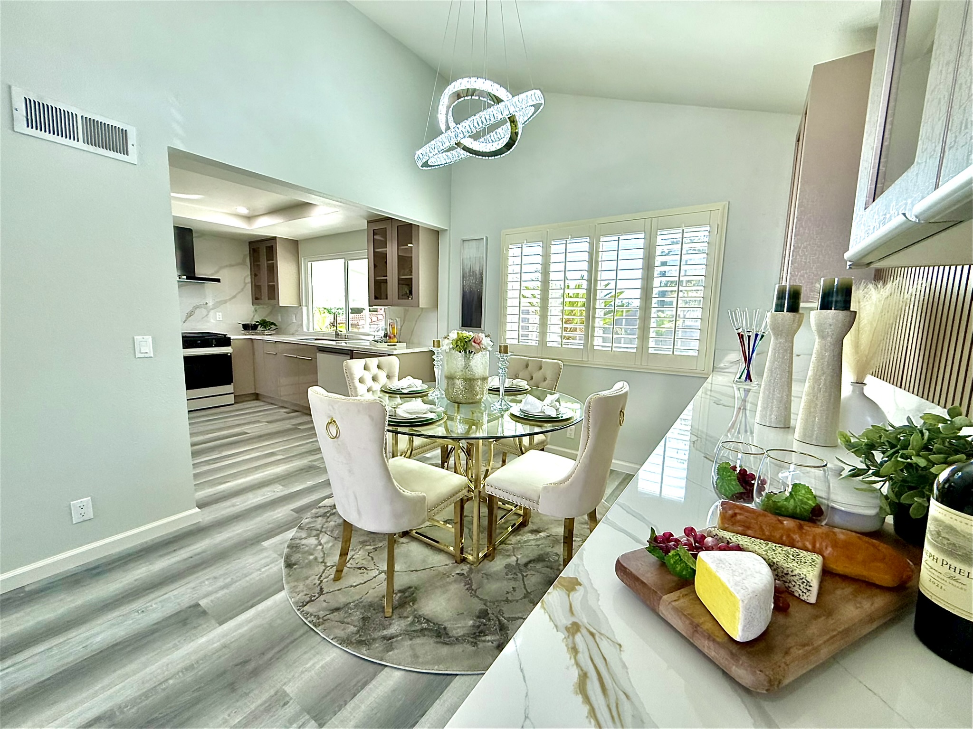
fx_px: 394
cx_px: 486
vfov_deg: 85.7
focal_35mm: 14
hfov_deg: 102.1
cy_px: 364
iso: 64
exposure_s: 1/155
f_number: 2.2
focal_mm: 2.22
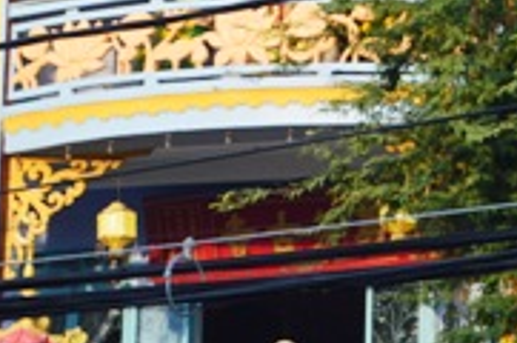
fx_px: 3423
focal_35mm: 239
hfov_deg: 8.5
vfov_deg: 5.7
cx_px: 697
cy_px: -29
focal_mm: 45
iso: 400
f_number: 10
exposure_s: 1/200
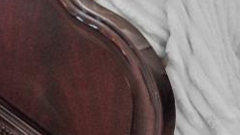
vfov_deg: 9.4
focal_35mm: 108
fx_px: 687
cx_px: -182
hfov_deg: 16.7
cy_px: -241
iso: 100
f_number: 8
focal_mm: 17
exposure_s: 1/2.5
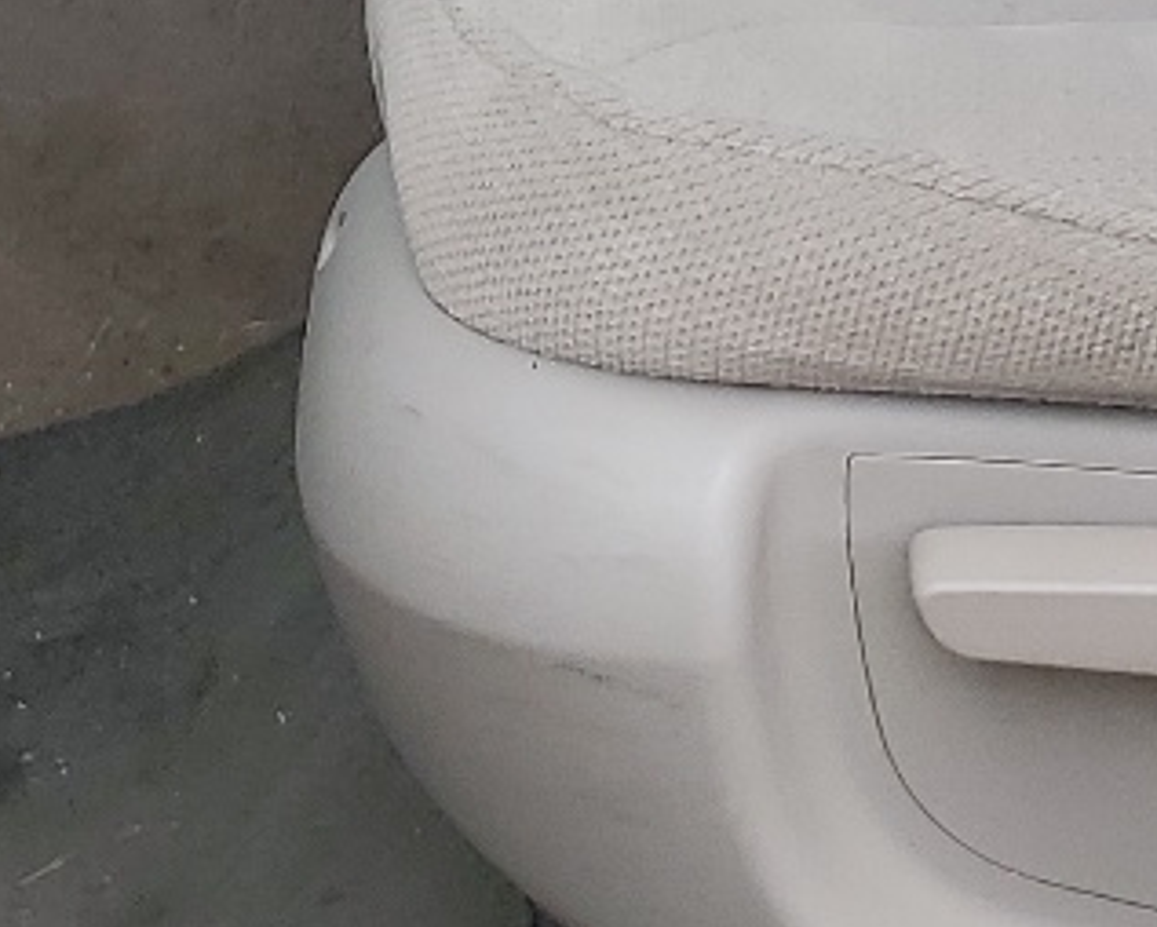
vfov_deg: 10.8
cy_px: -1073
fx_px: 4386
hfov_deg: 14.9
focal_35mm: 128
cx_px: 1058
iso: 50
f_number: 1.5
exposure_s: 1/833
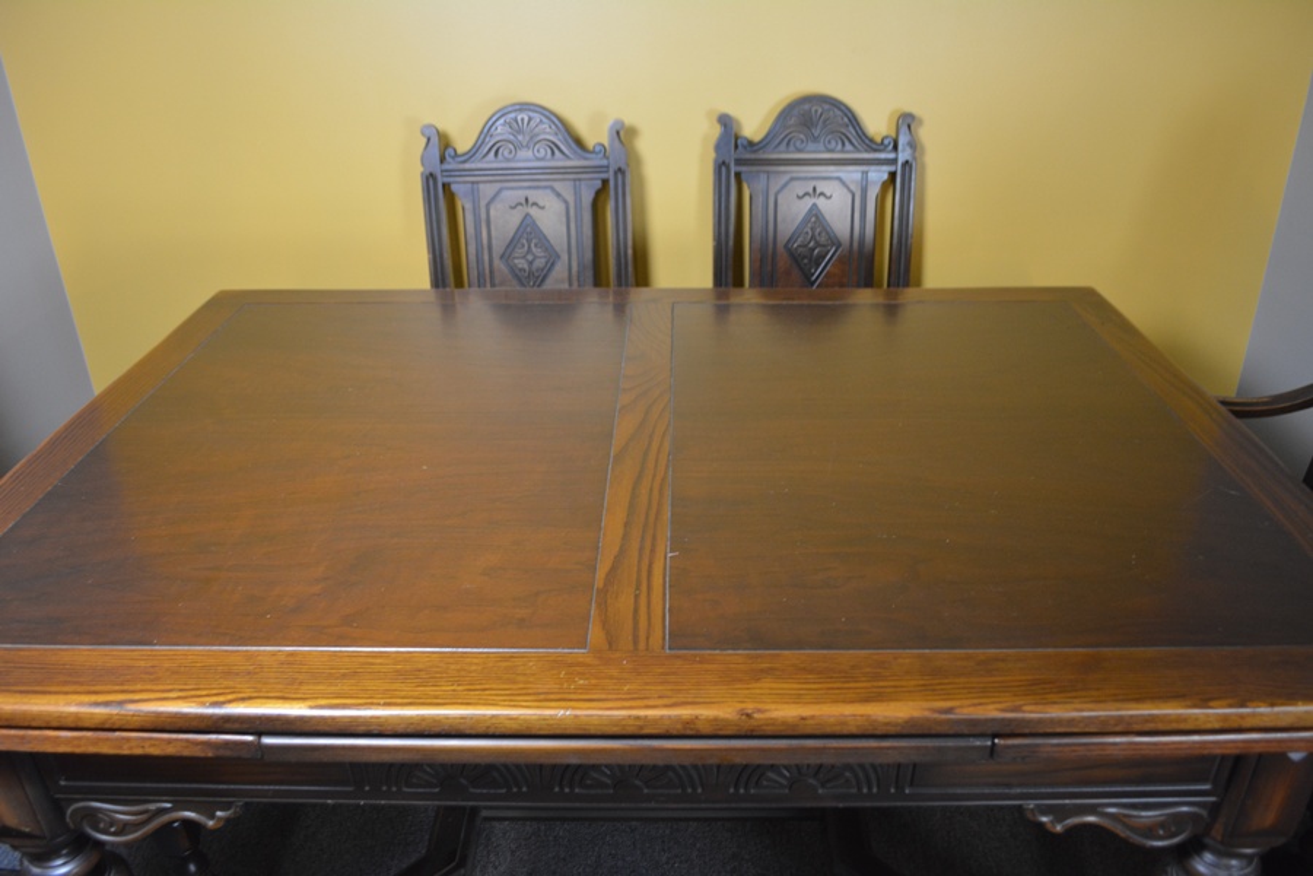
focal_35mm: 27
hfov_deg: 67.4
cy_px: 438
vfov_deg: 47.9
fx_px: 985
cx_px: 656
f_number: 3.5
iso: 1000
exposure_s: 1/30
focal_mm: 18
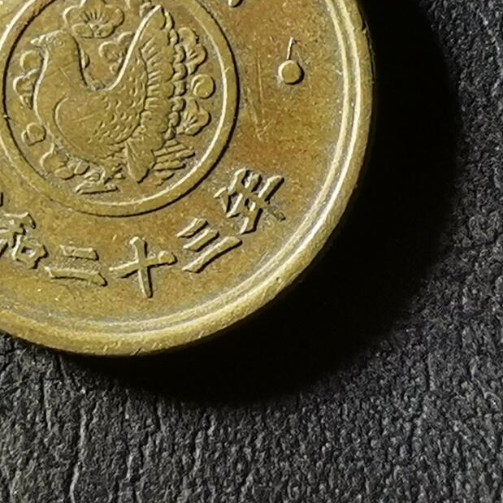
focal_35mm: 164
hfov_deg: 10.6
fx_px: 2696
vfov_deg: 10.6
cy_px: 85
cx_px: 120
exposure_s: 1/415
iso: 50
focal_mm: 4.75
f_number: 1.8
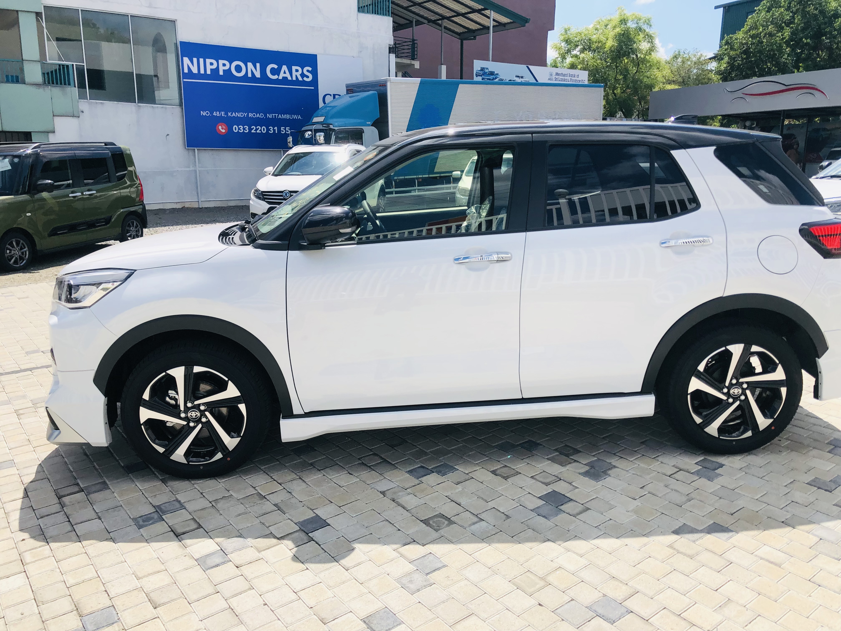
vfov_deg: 49.7
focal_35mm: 28
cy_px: 316
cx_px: 420
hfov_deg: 63.4
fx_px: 680
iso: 20
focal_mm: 4
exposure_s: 1/2525
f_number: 1.8
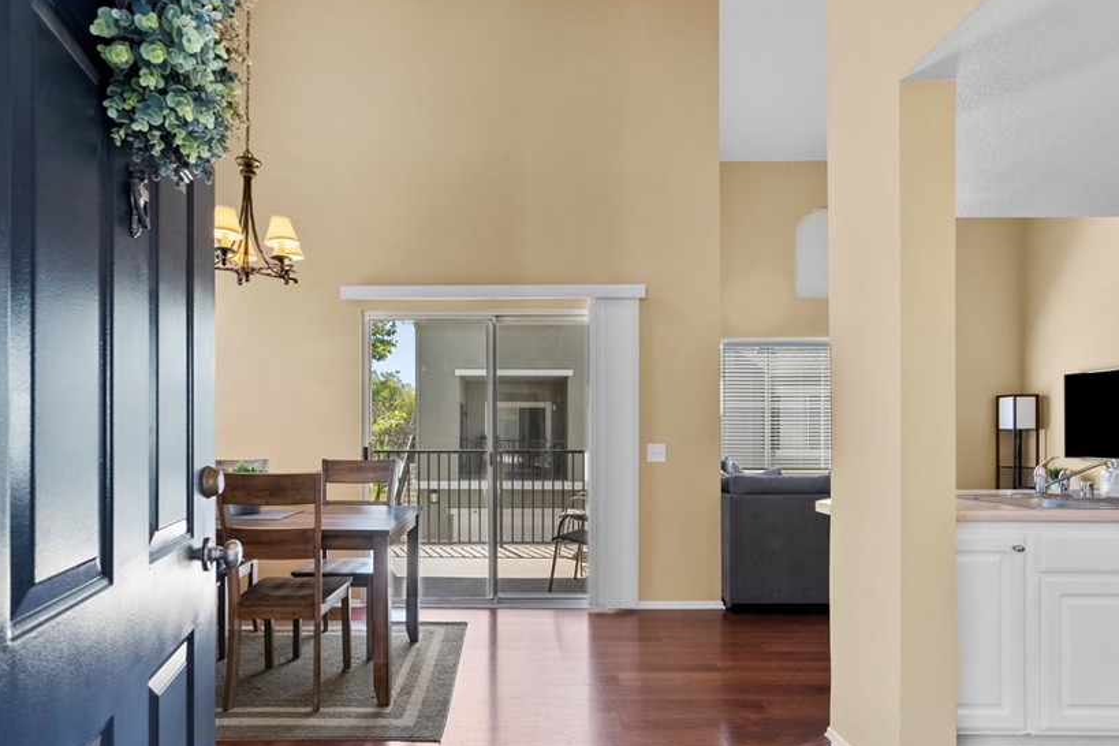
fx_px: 622
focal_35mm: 20
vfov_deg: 61.6
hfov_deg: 83.9
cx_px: 521
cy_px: 431
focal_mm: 16
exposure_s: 1/30
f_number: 8
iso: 640
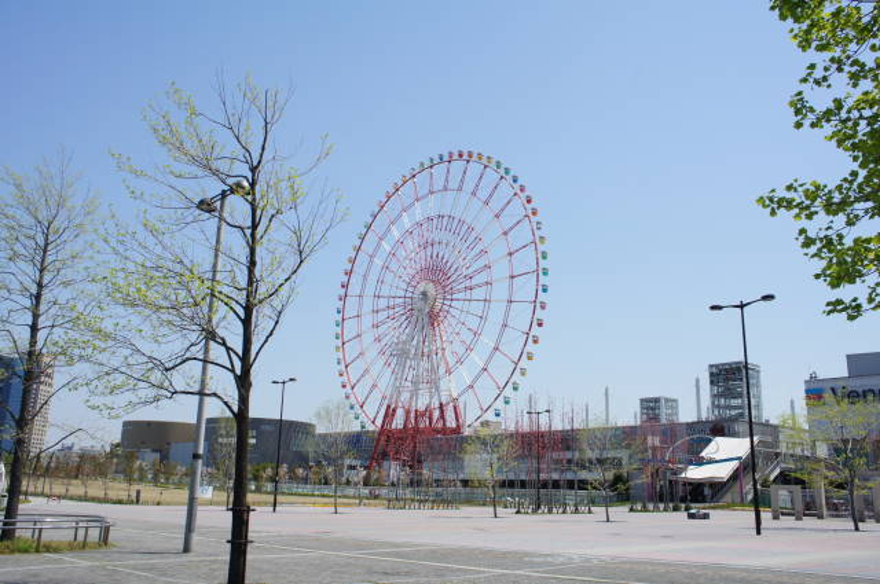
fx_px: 769
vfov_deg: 41.6
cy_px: 292
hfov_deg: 59.6
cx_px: 440
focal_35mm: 32
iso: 200
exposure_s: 1/250
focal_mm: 21
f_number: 11
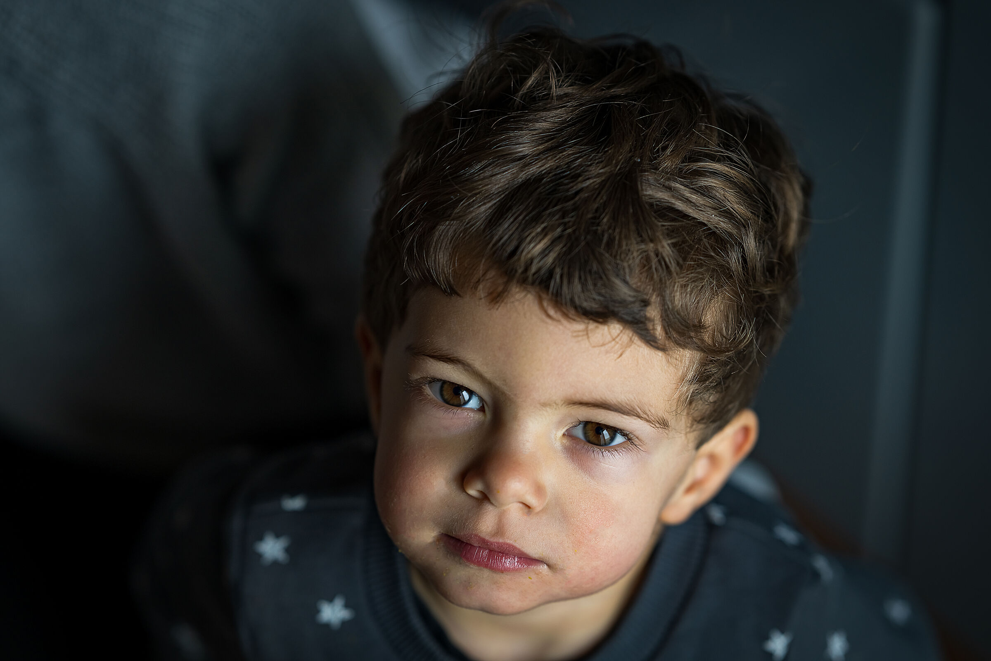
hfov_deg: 23.9
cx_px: 496
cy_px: 330
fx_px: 2340
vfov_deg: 16.1
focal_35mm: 85
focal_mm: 85
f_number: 2.5
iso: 100
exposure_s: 1/80
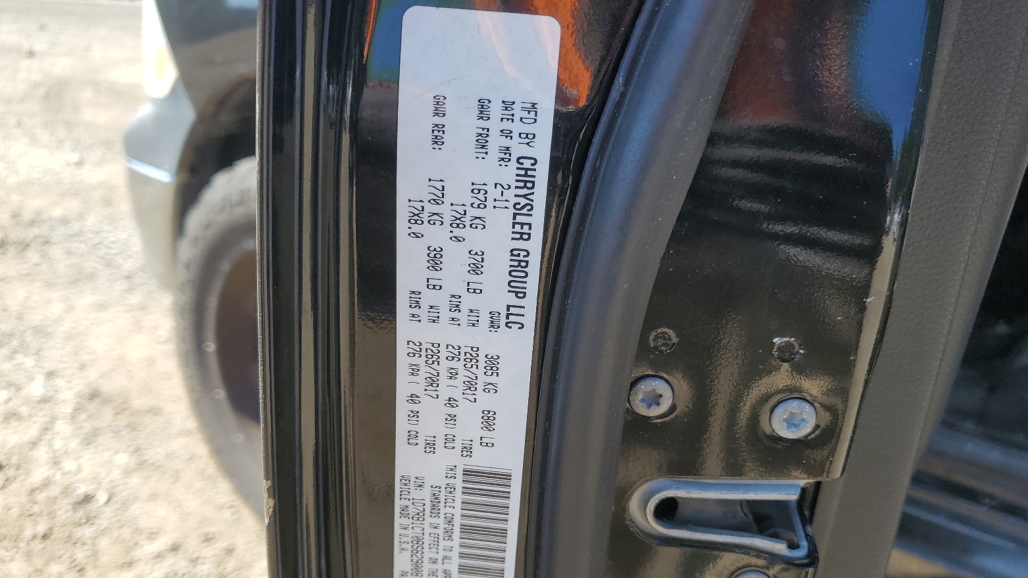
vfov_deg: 39.8
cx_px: 508
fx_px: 790
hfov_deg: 66.1
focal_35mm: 29
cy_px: 371
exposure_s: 1/769
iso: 50
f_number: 1.5
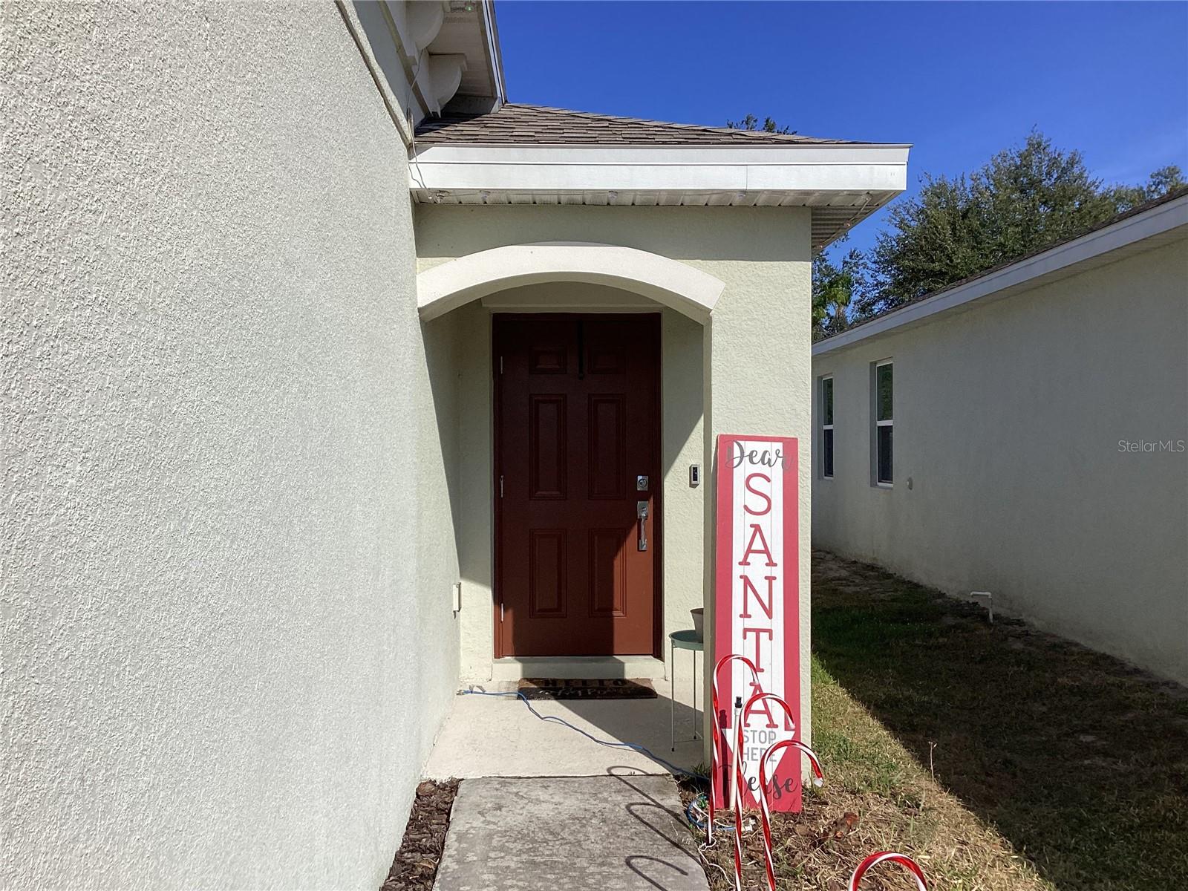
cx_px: 594
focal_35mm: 31
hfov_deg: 58.4
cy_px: 446
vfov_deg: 45.4
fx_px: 1064
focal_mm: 3.3
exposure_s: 1/2717
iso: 25
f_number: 2.4
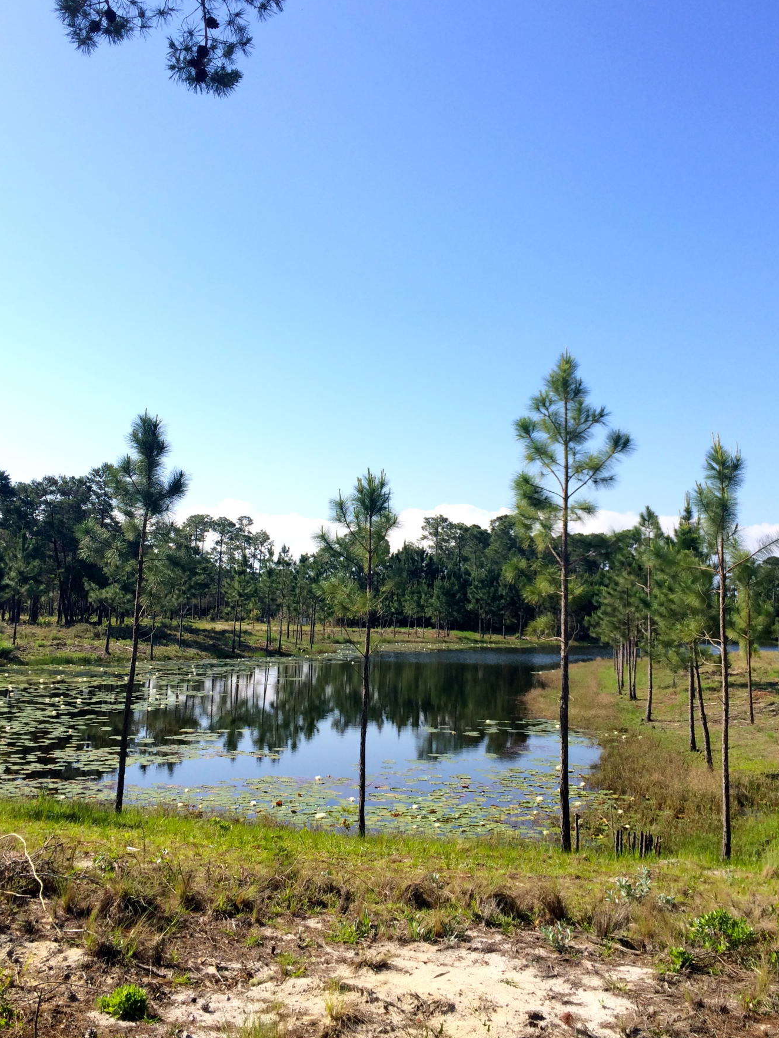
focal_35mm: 34
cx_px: 392
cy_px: 485
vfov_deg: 53.9
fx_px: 1020
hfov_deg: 41.8
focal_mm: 4.12
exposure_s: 1/1172
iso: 32
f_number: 2.2
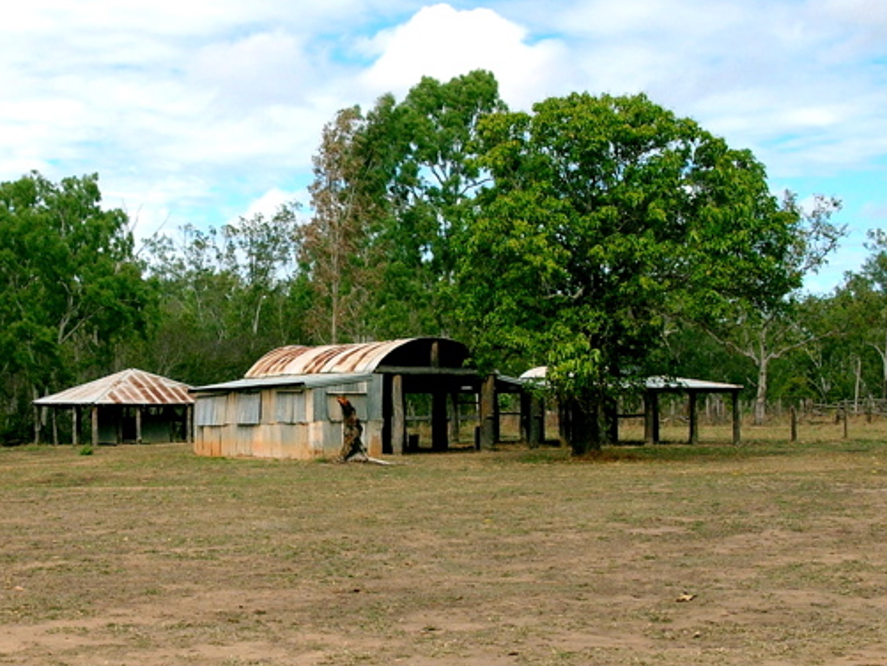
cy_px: 275
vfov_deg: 31.5
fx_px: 1179
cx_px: 535
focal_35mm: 46
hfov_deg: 41.0
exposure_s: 1/558
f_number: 3.7
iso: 50
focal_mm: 6
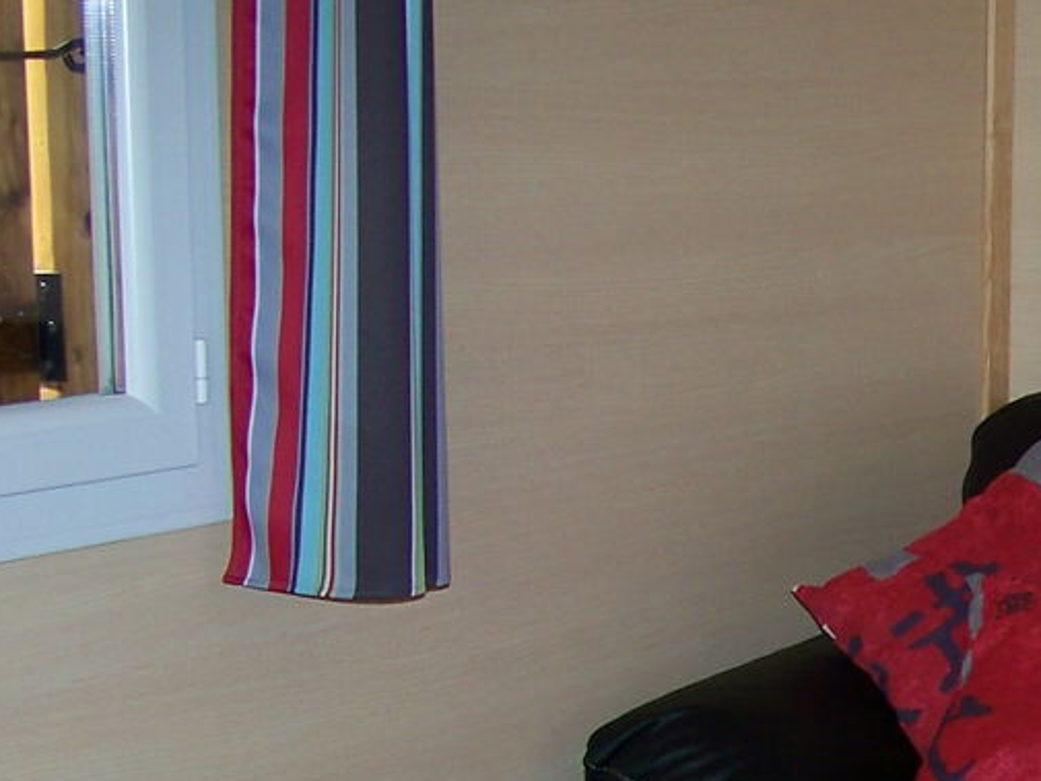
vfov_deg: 12.8
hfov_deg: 16.4
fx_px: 3429
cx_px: 1342
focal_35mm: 114
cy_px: 806
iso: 64
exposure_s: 1/100
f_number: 2.8
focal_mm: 5.85
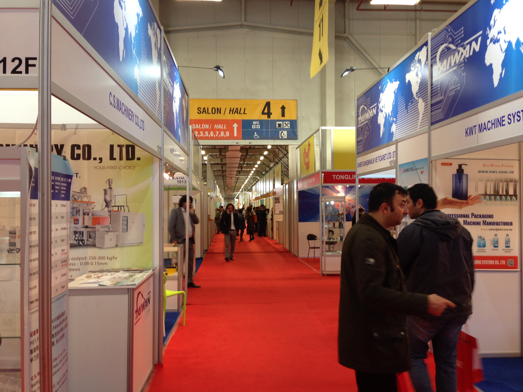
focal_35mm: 33
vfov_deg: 42.9
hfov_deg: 55.4
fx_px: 499
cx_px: 262
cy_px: 196
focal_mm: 4.12
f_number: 2.4
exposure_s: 1/20
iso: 50
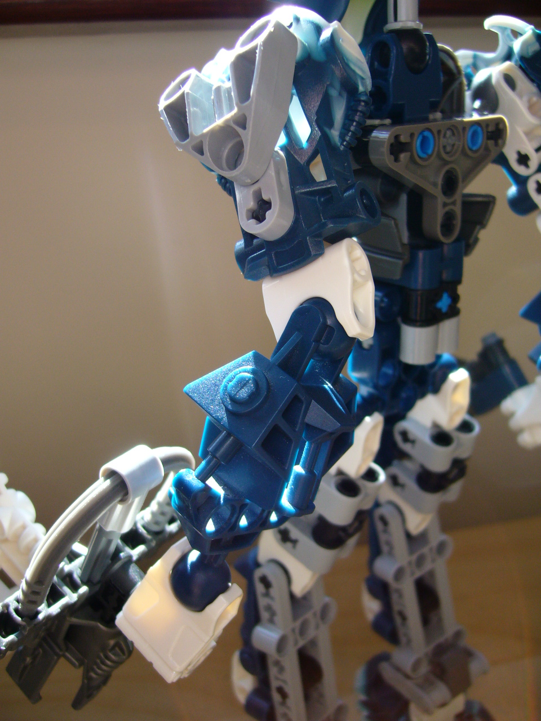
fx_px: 729
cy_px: 360
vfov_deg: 52.6
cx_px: 270
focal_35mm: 35
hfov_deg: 40.7
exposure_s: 1/125
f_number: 2.8
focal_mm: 5.8
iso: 100
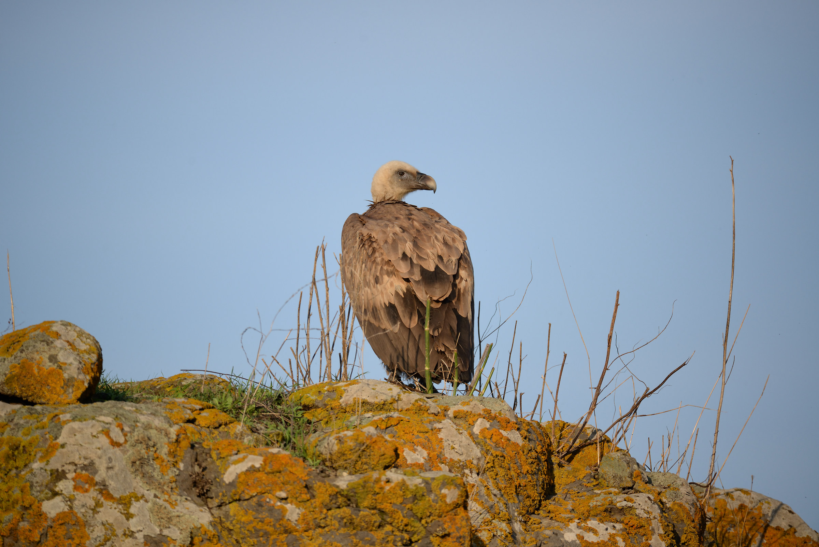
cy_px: 274
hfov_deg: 3.4
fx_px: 13654
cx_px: 410
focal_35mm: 600
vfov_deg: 2.3
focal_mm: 600
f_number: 6.3
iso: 800
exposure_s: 1/1600
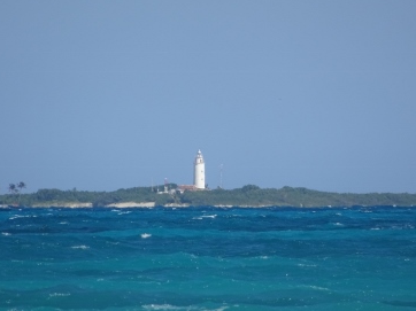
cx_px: 199
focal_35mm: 796
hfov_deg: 2.5
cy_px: 157
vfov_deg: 1.9
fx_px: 9560
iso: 80
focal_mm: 123
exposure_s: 1/400
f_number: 6.4
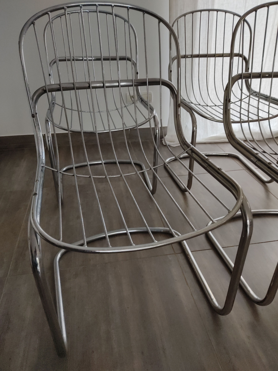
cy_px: 186
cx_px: 139
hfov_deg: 53.1
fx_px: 278
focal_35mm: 26
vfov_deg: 67.3
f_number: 1.79
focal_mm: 4.74
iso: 167
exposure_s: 1/33
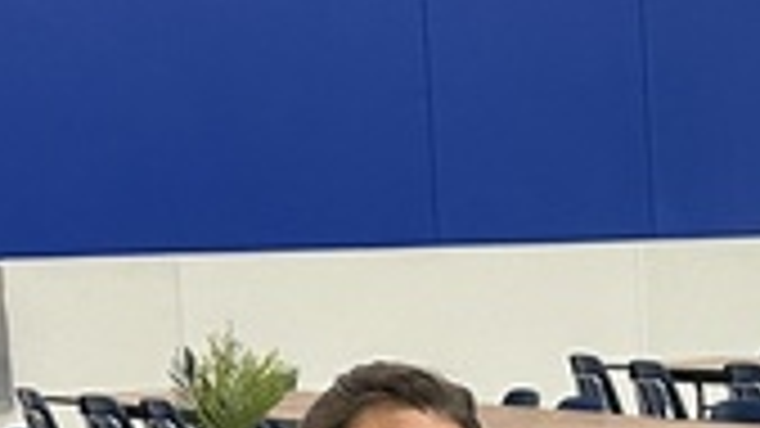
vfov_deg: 7.6
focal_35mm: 158
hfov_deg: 12.9
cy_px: 527
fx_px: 3184
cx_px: 1124
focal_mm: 6.86
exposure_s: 1/120
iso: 200
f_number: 1.78
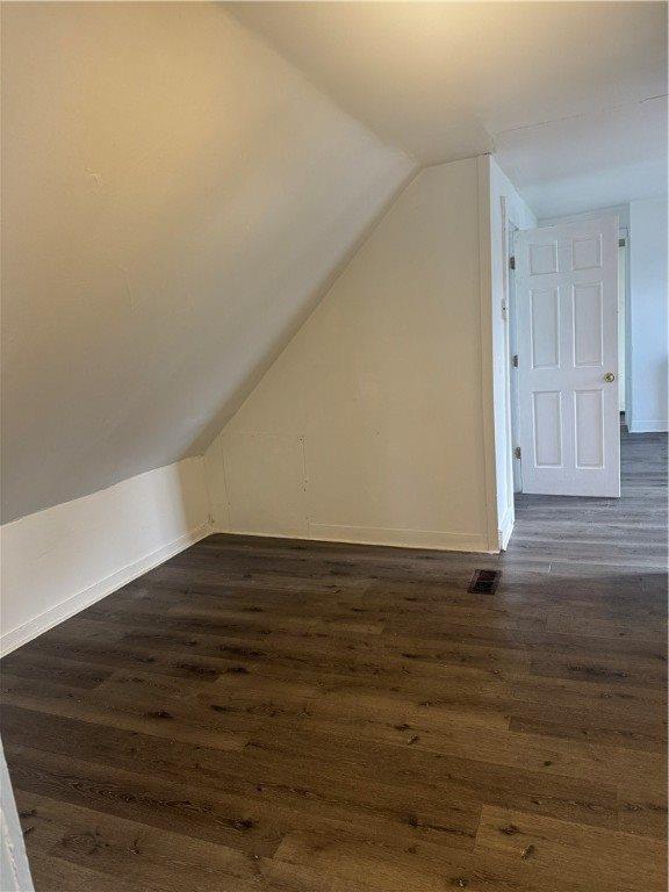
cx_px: 334
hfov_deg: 56.8
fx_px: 618
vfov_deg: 71.6
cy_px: 446
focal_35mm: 24
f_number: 1.78
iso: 200
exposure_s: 1/60
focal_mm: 6.76
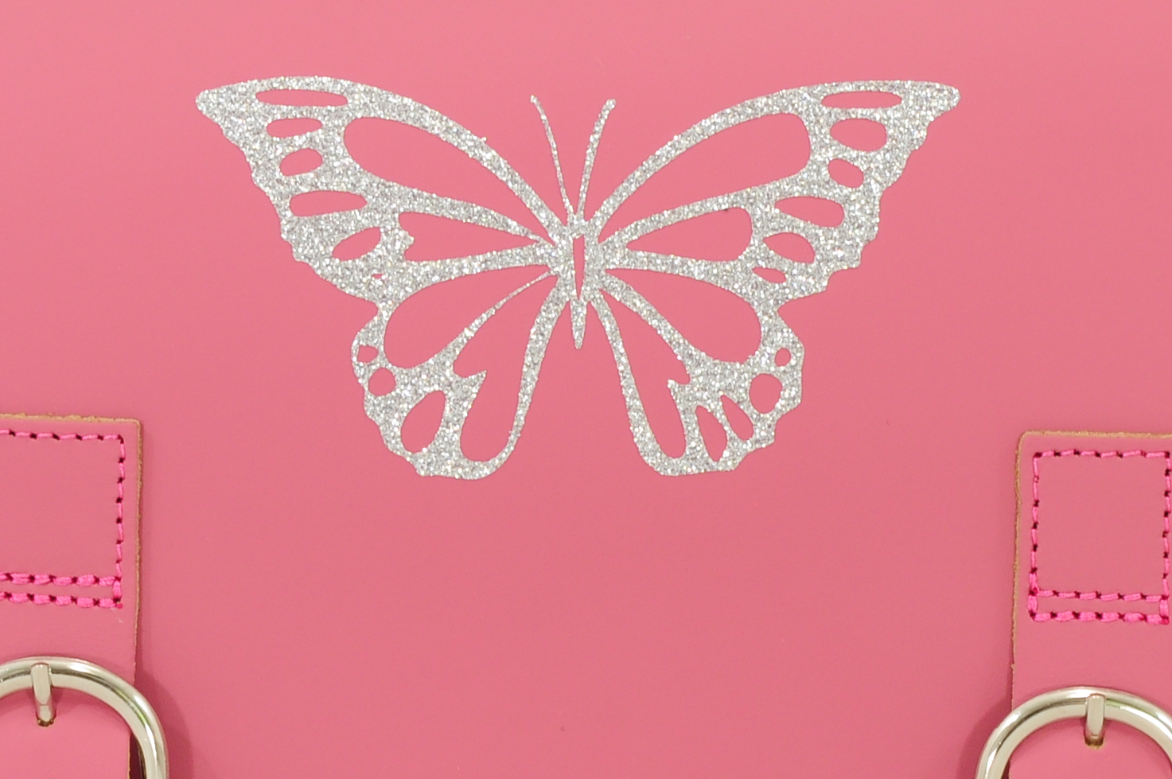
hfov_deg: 10.5
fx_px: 6389
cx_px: 589
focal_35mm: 196
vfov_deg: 7.0
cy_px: 562
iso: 200
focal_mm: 45
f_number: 9
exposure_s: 1/25
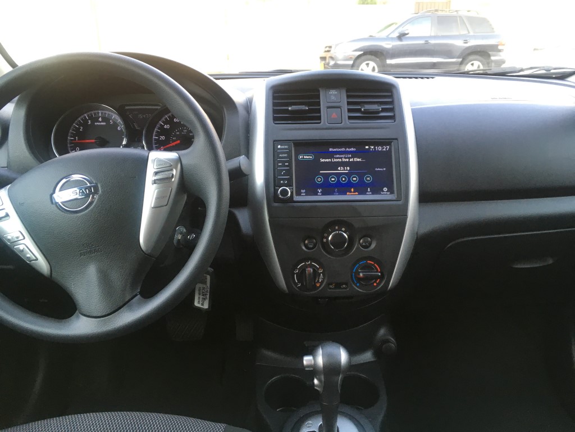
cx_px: 288
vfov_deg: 48.2
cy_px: 216
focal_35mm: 29
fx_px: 482
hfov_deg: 61.7
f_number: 2.2
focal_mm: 4.15
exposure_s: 1/30
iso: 25
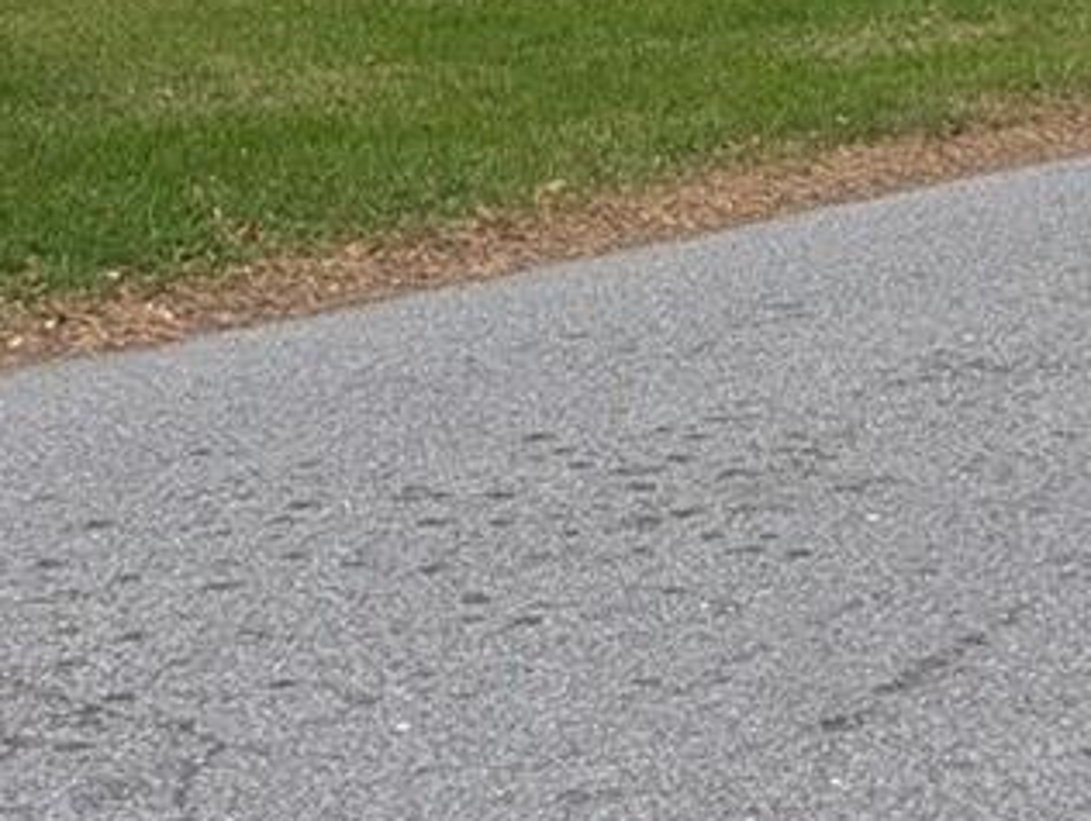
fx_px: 3819
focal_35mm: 121
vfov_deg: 11.6
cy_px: -486
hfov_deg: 16.2
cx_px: 639
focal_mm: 6.81
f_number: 1.85
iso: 40
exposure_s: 1/1919
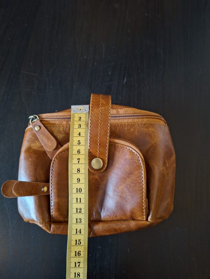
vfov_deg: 73.9
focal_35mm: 23
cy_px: 140
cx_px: 105
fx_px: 186
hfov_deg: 58.9
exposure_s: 1/20
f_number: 1.8
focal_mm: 5.54
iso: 1000
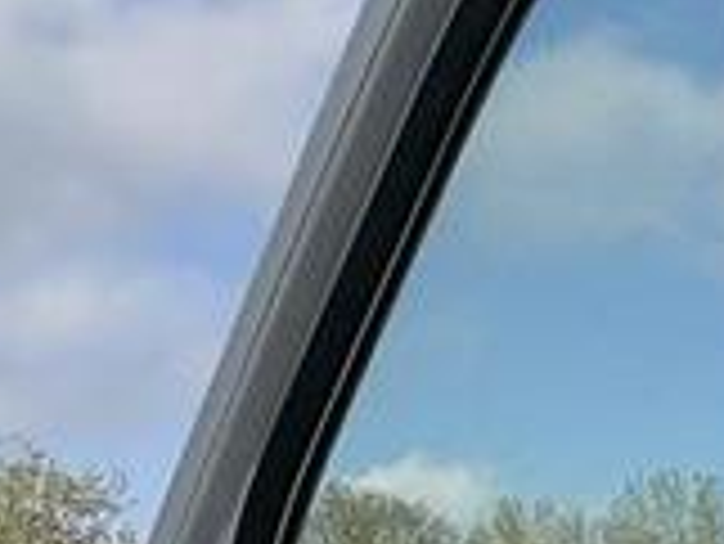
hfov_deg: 19.2
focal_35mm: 78
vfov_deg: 15.4
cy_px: 1070
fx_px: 1633
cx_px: 1291
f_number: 2.2
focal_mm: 2.22
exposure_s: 1/2342
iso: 50
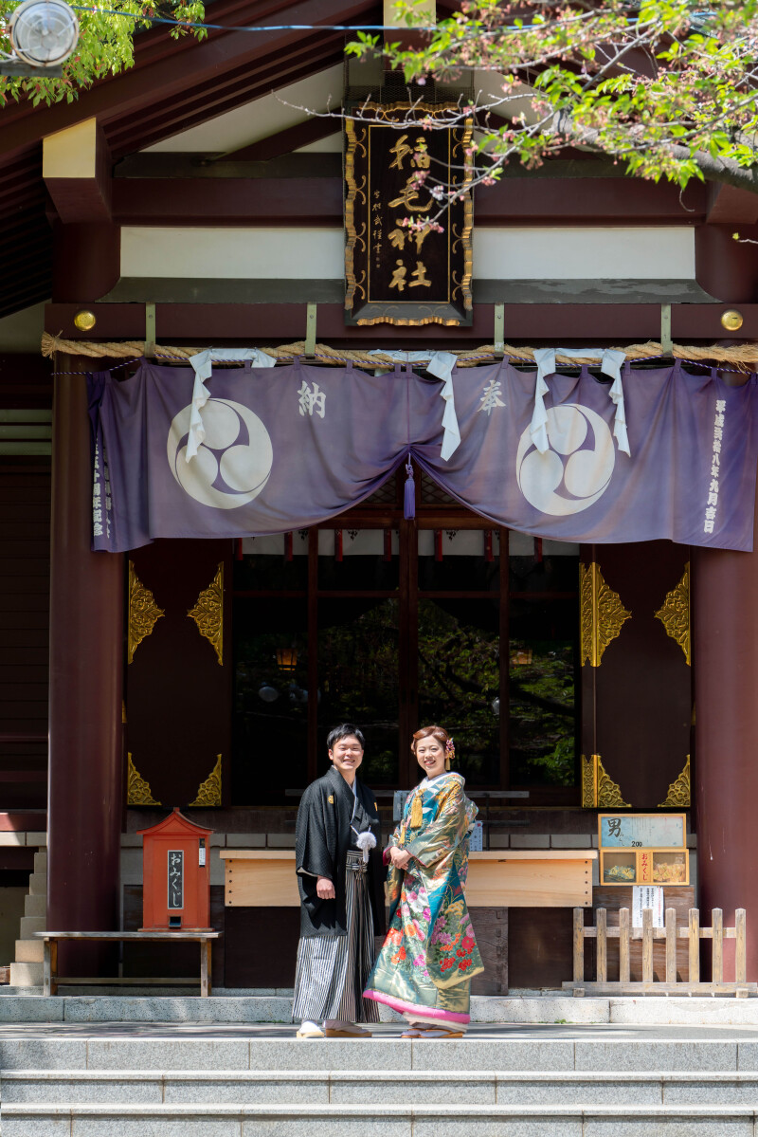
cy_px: 568
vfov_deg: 18.8
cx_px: 379
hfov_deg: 12.6
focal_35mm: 109
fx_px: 3440
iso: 125
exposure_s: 1/400
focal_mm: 109
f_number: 7.1
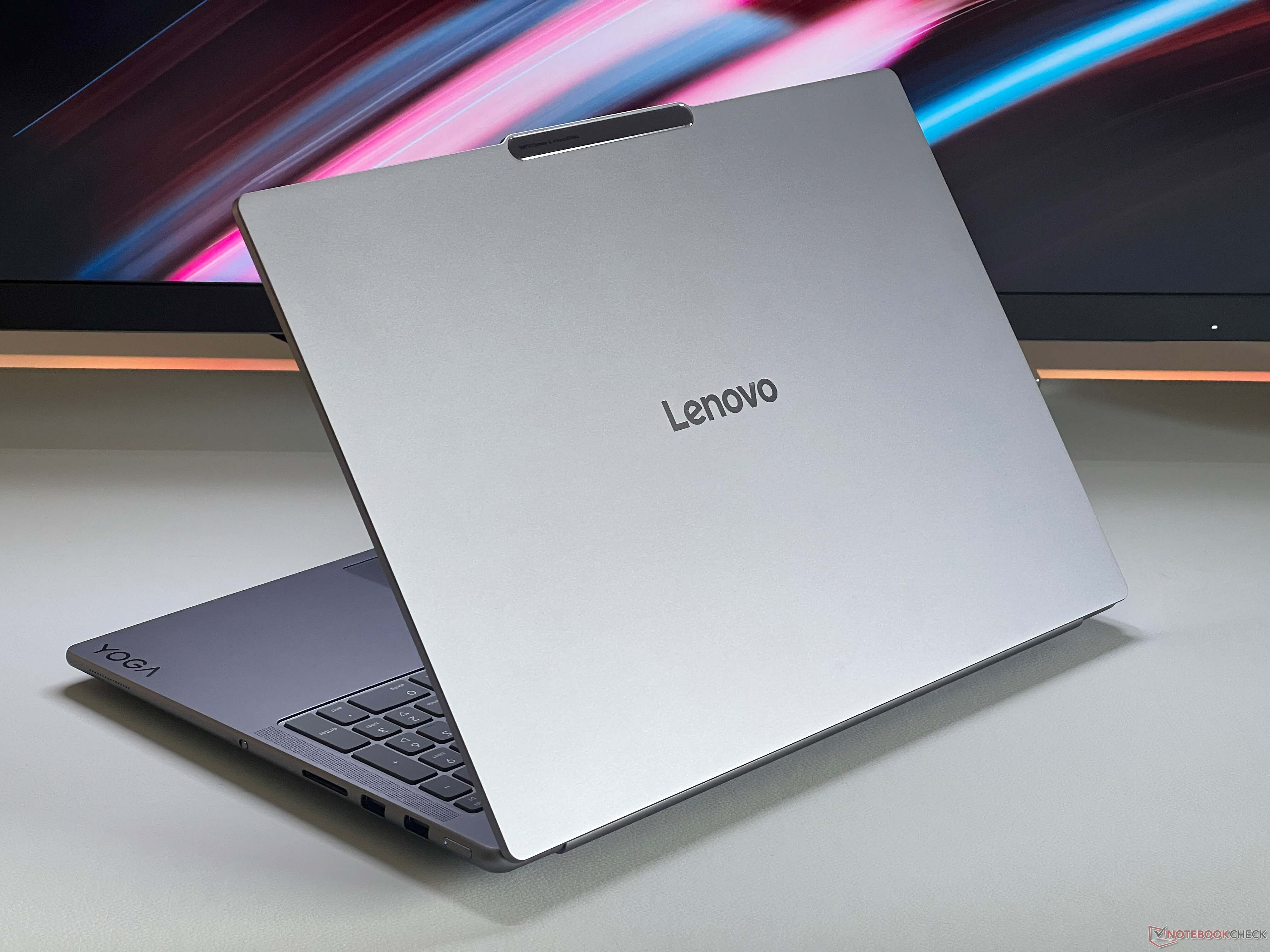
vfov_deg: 19.1
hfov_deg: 25.3
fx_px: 2825
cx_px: 635
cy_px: 476
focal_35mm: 77
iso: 125
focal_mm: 9
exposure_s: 1/99
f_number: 2.8
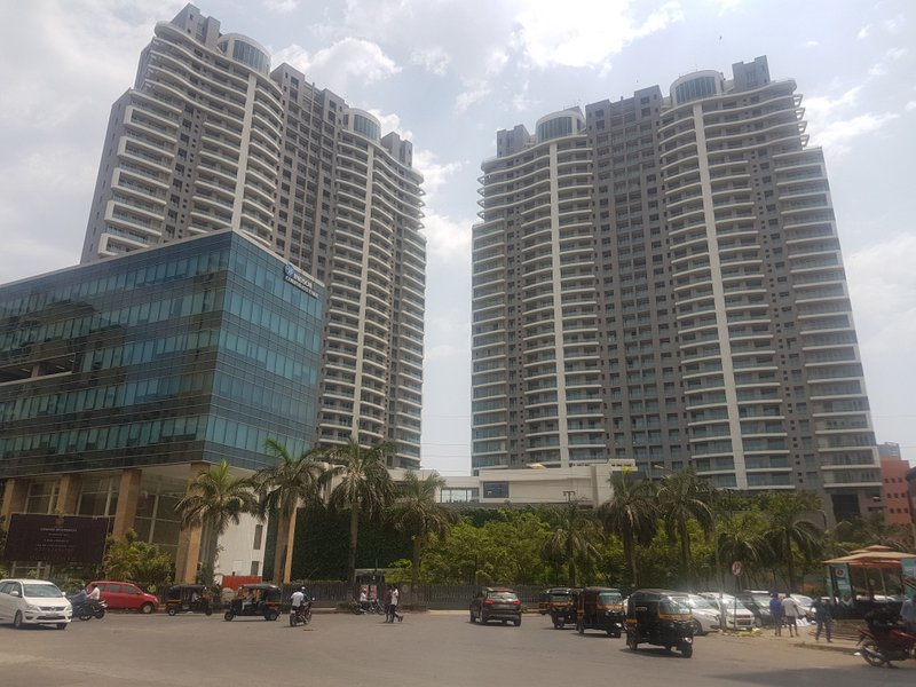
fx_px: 688
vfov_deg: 53.1
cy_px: 344
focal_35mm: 26
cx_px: 458
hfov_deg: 67.3
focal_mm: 4.2
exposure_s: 1/2848
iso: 40
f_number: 1.7
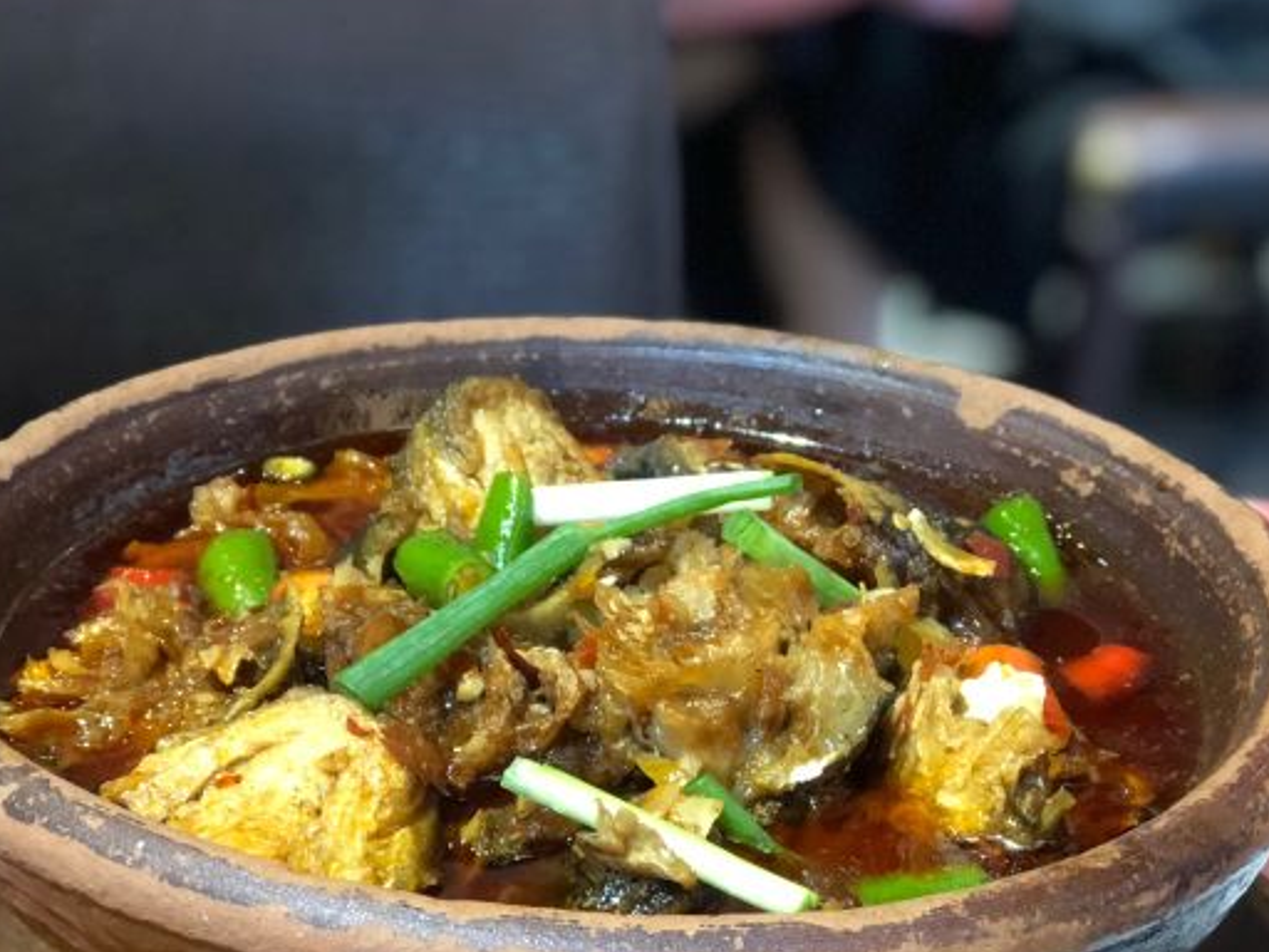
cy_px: 584
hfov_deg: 25.0
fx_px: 2859
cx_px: 600
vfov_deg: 18.9
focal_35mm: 78
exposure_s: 1/50
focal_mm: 6.6
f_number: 2.8
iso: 1250
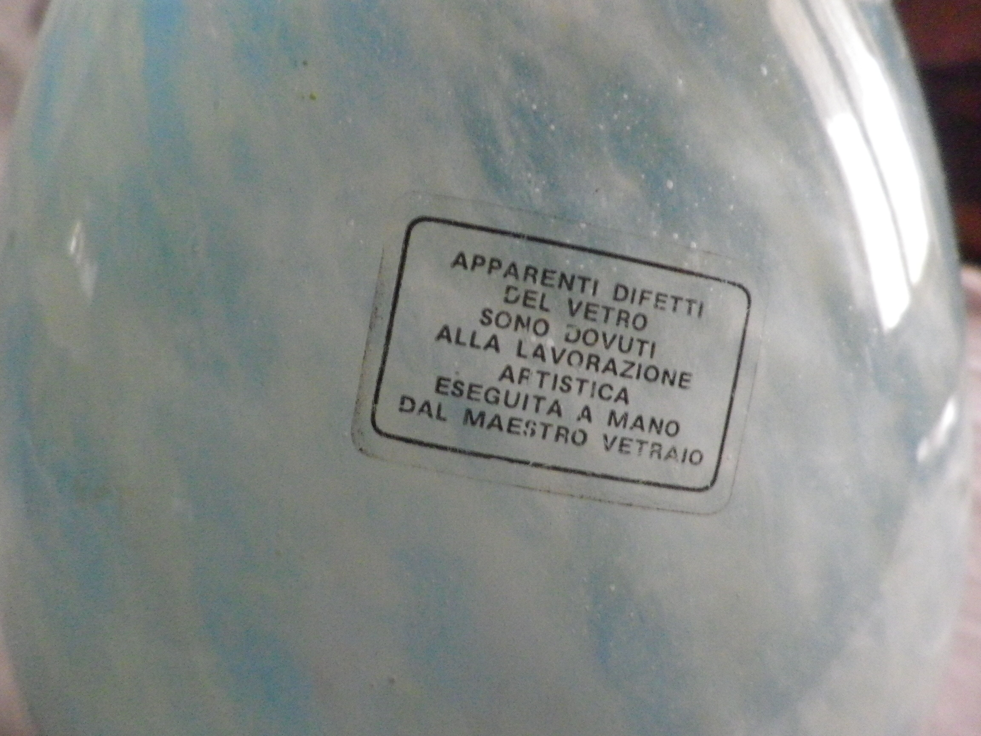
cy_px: 368
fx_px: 708
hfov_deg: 69.4
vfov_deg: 54.9
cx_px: 490
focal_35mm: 25
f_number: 3.5
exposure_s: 1/13
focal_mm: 4.5
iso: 800
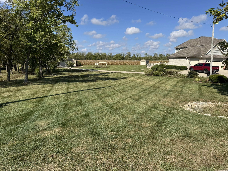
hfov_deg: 71.6
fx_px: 158
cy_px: 86
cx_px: 114
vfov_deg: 56.8
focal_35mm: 24
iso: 80
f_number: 1.78
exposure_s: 1/4950
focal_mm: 6.76
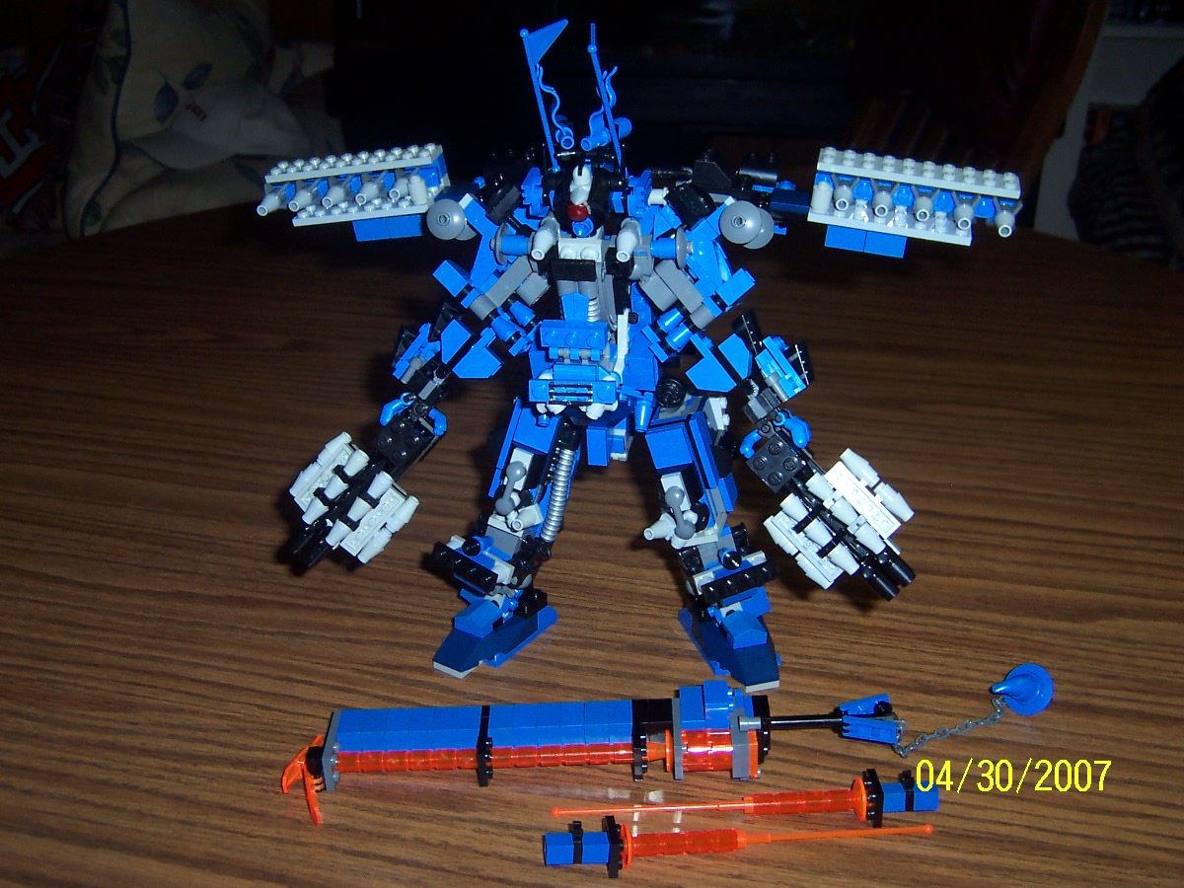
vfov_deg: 39.7
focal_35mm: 36
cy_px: 444
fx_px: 1231
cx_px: 592
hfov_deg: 51.4
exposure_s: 1/60
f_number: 2.8
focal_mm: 5.6
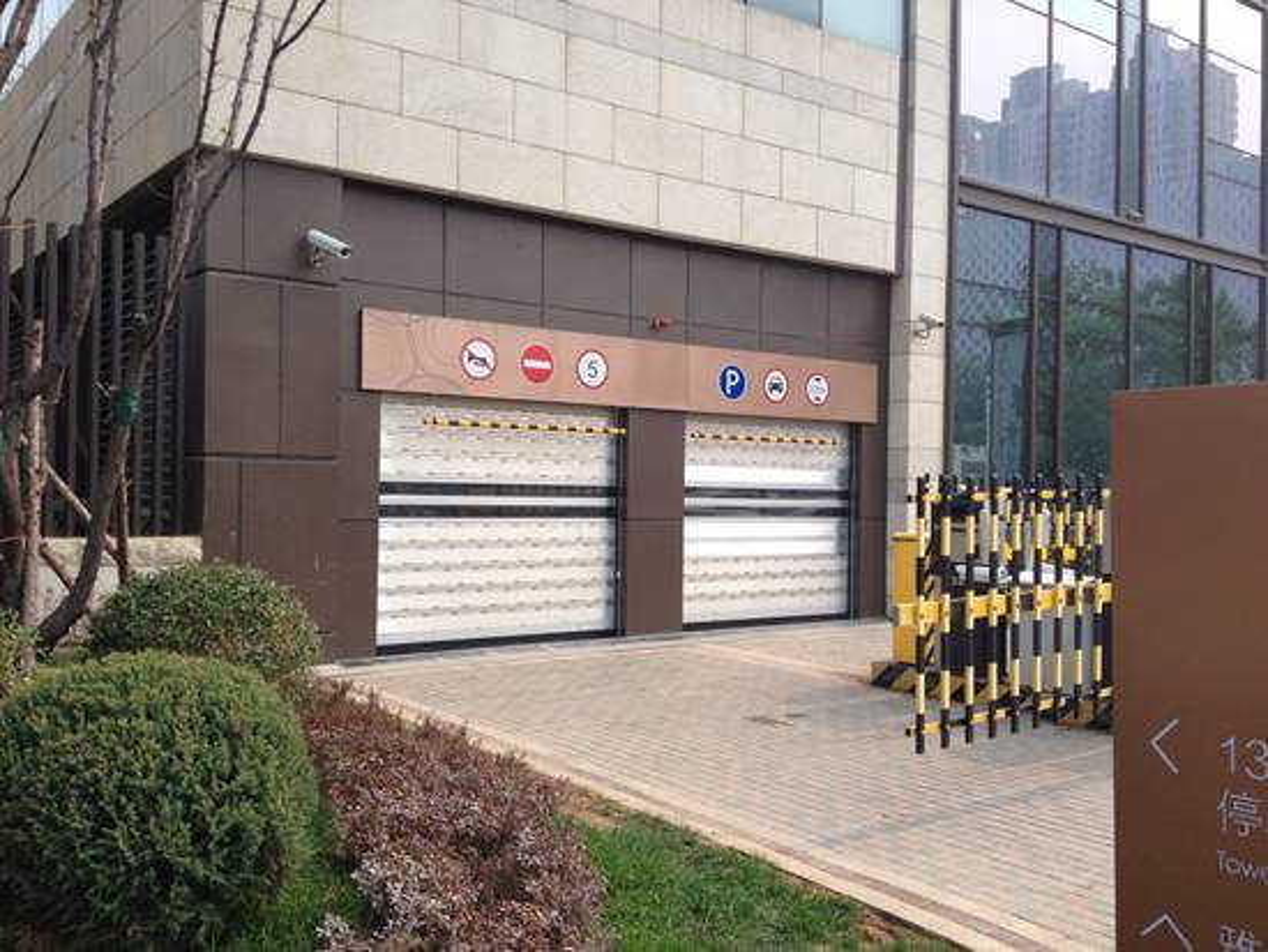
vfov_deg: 40.7
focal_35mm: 35
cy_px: 476
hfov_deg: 52.6
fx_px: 1283
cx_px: 634
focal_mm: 4.28
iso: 50
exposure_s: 1/708
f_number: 2.4
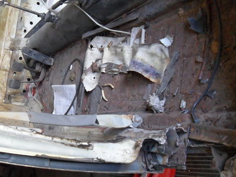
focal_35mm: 54
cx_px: 67
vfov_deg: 26.9
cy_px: 118
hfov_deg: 35.0
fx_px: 368
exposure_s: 1/15
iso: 200
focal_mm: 6.2
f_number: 2.8
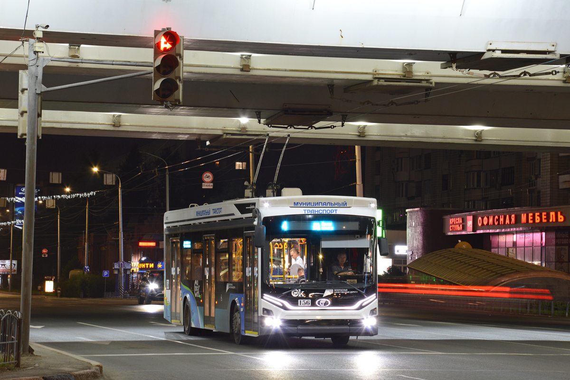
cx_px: 285
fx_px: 1900
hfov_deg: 17.1
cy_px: 190
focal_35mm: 120
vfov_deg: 11.4
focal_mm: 80
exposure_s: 1
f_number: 10
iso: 200
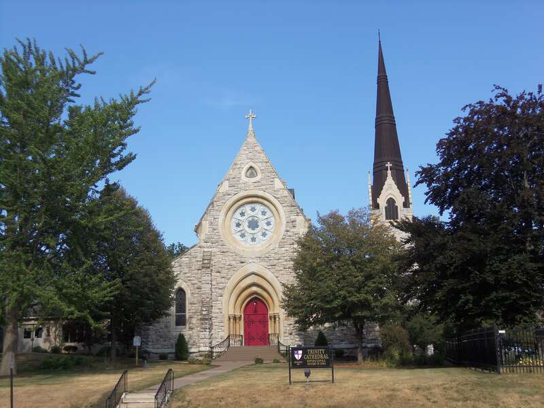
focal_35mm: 49
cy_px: 204
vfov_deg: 29.7
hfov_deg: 38.9
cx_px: 272
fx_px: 770
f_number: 4.6
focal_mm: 8.7
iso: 64
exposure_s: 1/320
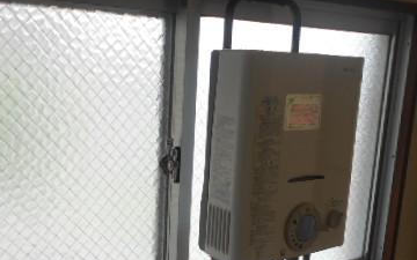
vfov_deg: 25.8
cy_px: 216
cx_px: 195
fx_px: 557
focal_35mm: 49
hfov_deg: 41.0
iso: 80
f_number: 3.2
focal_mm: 4.6
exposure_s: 1/125
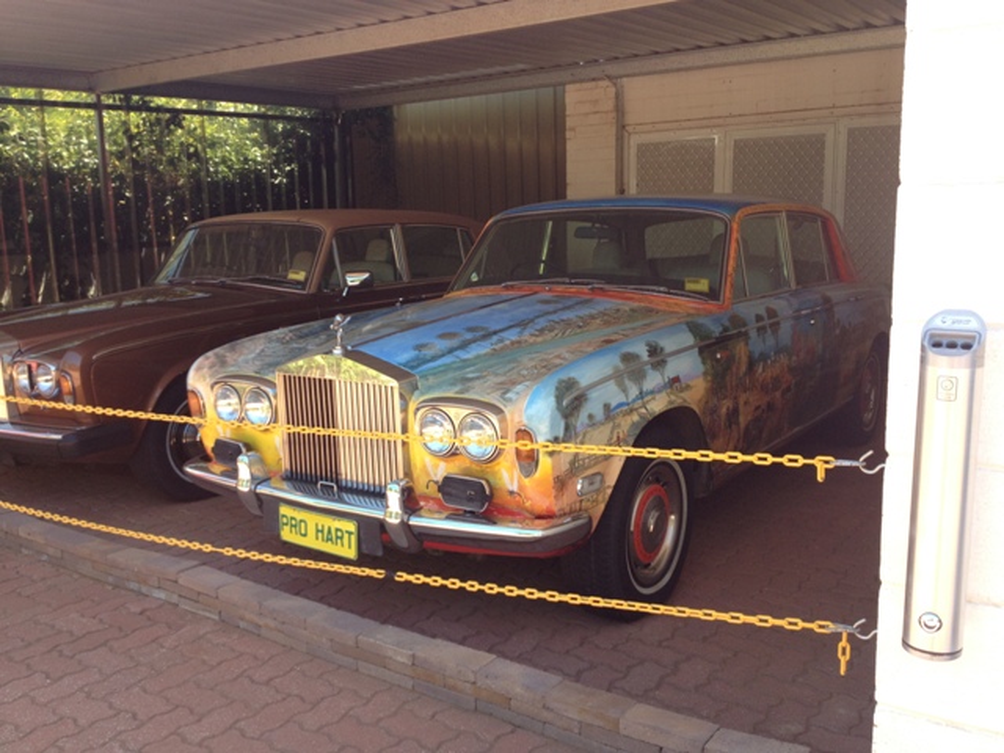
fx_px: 1015
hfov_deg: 52.6
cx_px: 502
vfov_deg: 40.7
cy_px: 376
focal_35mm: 35
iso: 50
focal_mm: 4.28
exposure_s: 1/196
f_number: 2.4
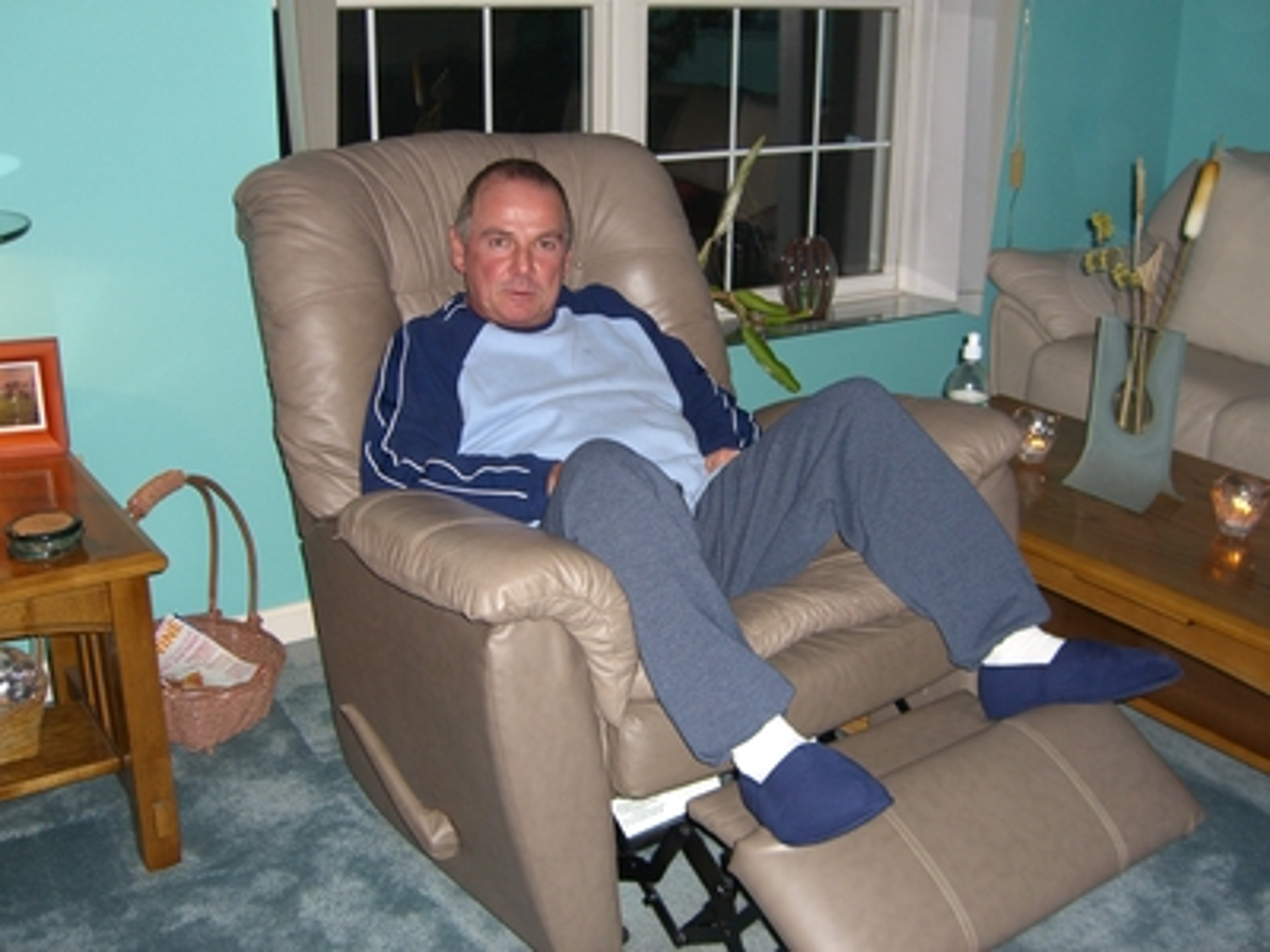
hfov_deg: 49.0
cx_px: 635
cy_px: 476
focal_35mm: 38
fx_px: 1394
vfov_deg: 37.7
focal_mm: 7.9
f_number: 2.8
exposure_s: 1/60
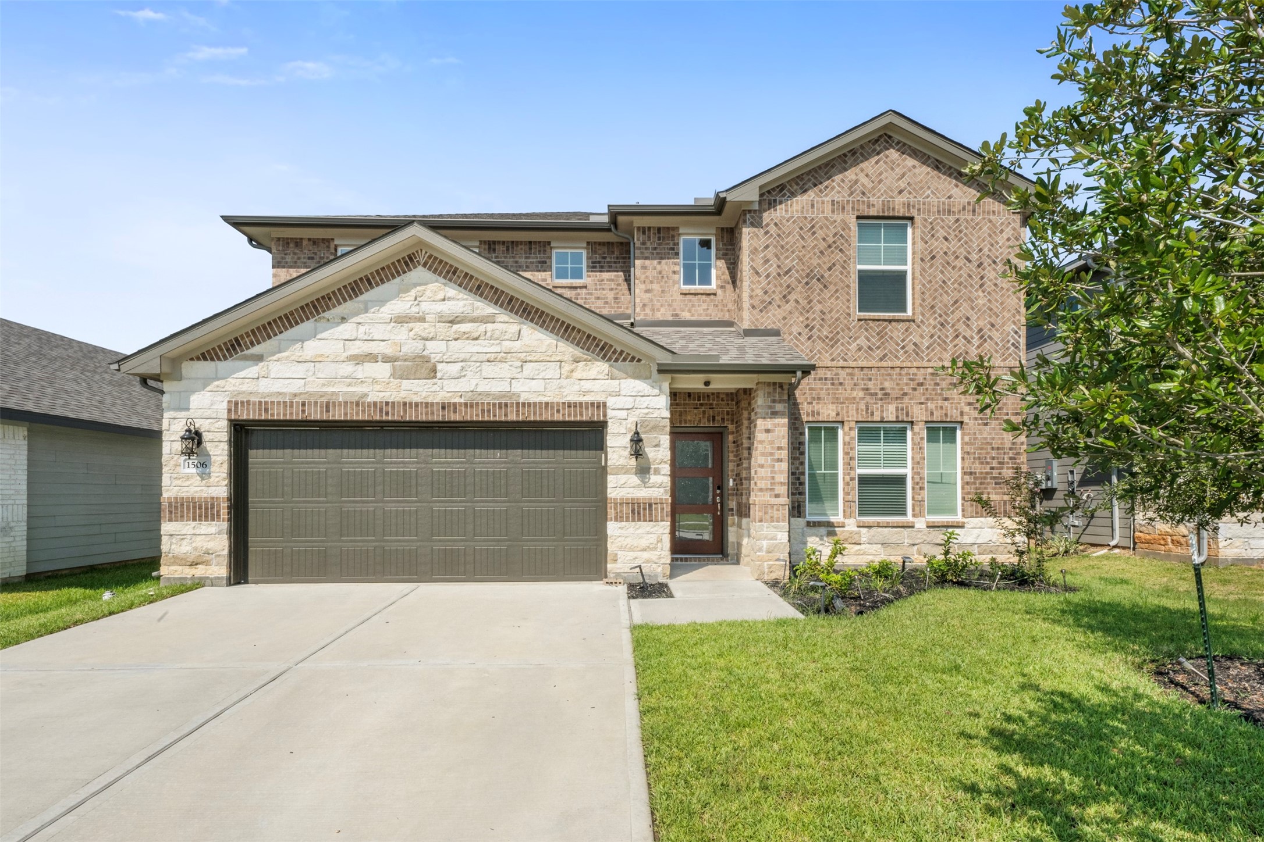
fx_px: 597
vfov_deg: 70.4
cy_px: 421
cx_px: 632
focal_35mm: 17
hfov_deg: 93.3
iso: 800
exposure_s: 1/80
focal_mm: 17
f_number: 9
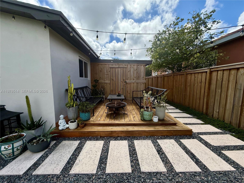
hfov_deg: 102.1
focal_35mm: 14
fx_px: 99
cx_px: 122
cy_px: 92
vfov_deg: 85.7
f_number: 2.2
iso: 50
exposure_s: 1/5155
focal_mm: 2.22
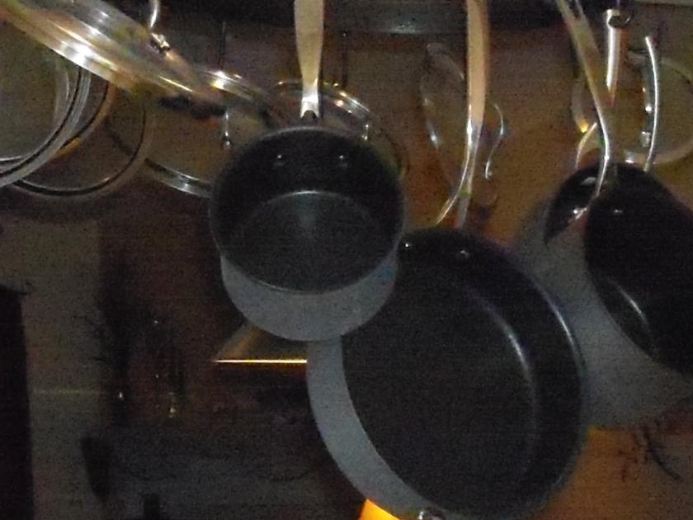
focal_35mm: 125
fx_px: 2502
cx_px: 168
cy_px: 315
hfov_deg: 15.7
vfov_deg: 11.9
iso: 800
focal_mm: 6.3
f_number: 3
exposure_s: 1/500
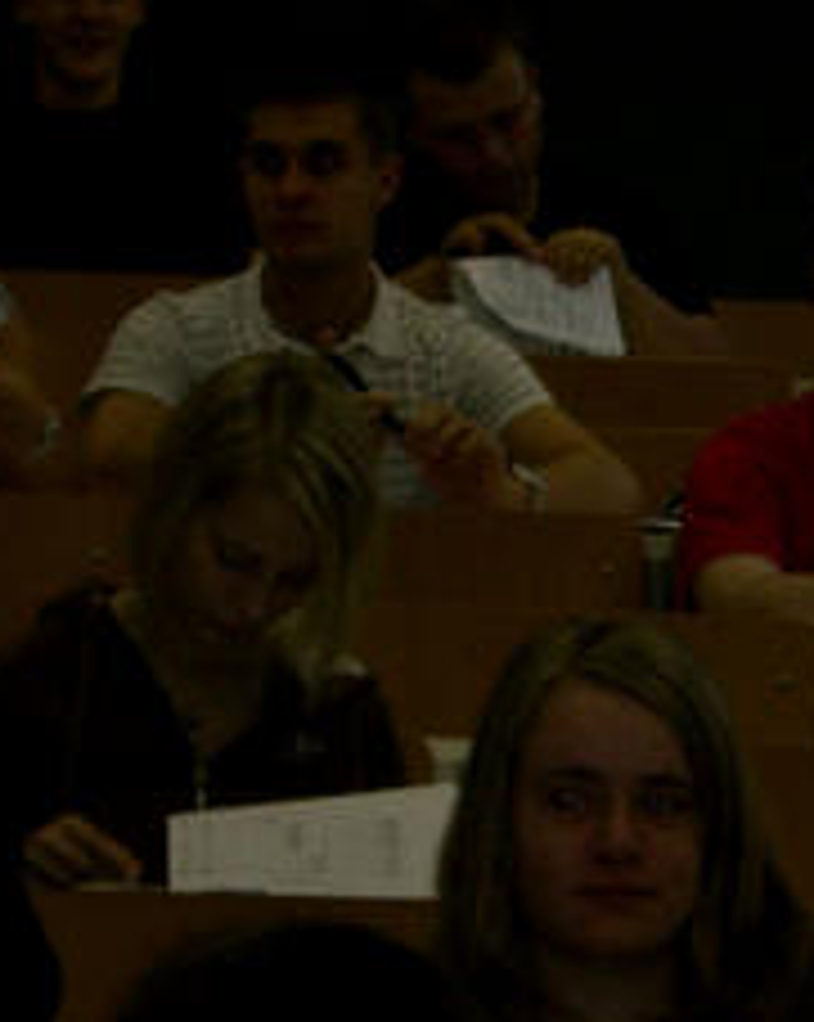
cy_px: 428
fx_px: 9475
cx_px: 1160
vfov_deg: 6.2
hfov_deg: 4.9
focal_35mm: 314
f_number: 5.2
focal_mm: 18.6
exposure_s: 1/60
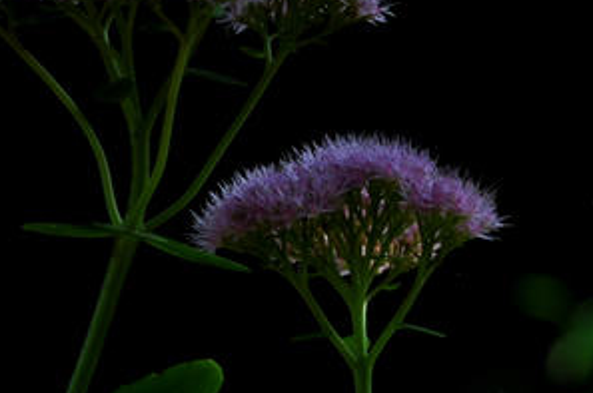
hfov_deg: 4.8
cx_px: 932
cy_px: 365
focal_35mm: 426
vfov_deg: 3.2
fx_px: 7006
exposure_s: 1/200
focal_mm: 80
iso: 200
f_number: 5.6
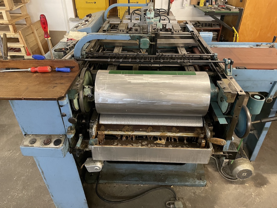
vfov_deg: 53.0
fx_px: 208
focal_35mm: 26
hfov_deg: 67.3
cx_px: 138
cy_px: 104
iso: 500
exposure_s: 1/33
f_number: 1.6
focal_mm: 4.2
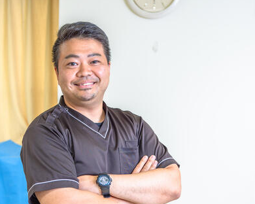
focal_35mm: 75
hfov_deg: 25.3
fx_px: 566
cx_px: 90
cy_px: 129
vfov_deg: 20.4
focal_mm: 25
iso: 200
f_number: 1.7
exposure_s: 1/160
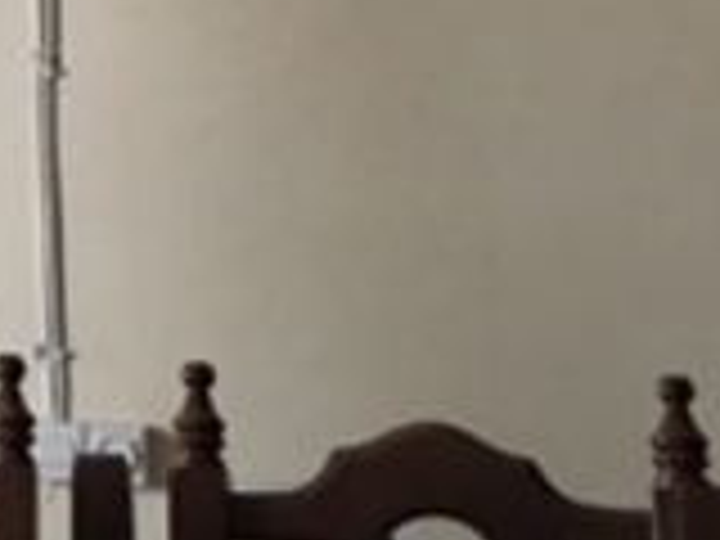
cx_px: -576
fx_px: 2829
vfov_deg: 10.6
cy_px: -173
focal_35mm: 136
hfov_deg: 13.1
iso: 160
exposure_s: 1/8
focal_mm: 4.15
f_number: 2.2
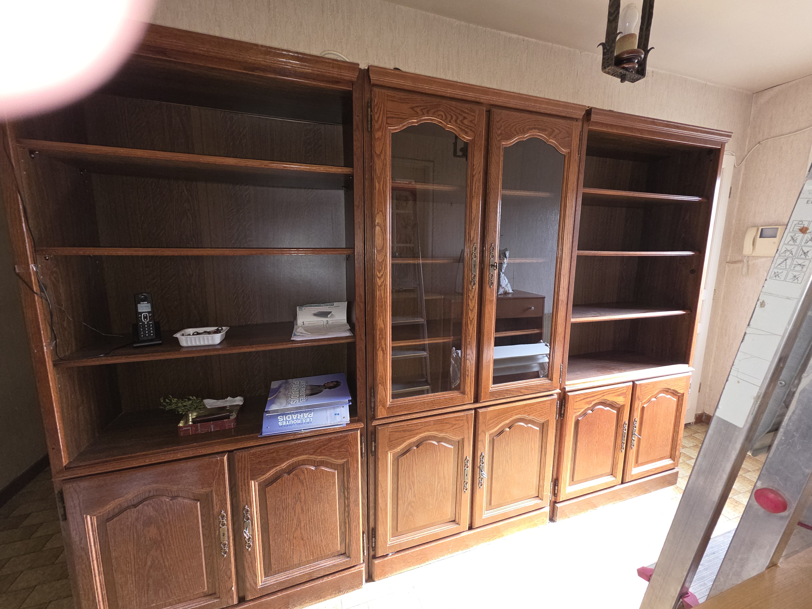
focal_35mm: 13
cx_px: 406
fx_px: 305
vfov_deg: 89.9
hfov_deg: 106.2
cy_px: 304
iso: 125
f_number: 1.9
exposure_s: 1/50
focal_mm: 2.2
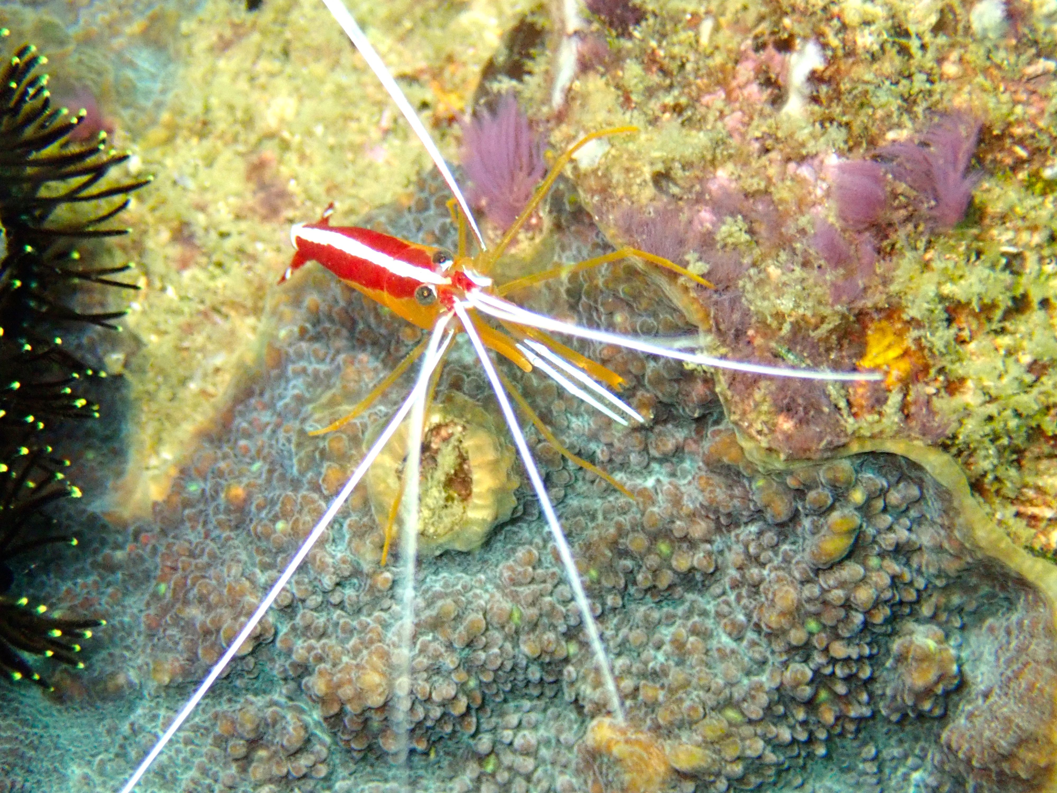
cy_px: 396
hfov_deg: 26.3
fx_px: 2260
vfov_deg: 19.9
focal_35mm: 74
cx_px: 528
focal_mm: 13.47
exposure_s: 1/80
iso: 800
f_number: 13
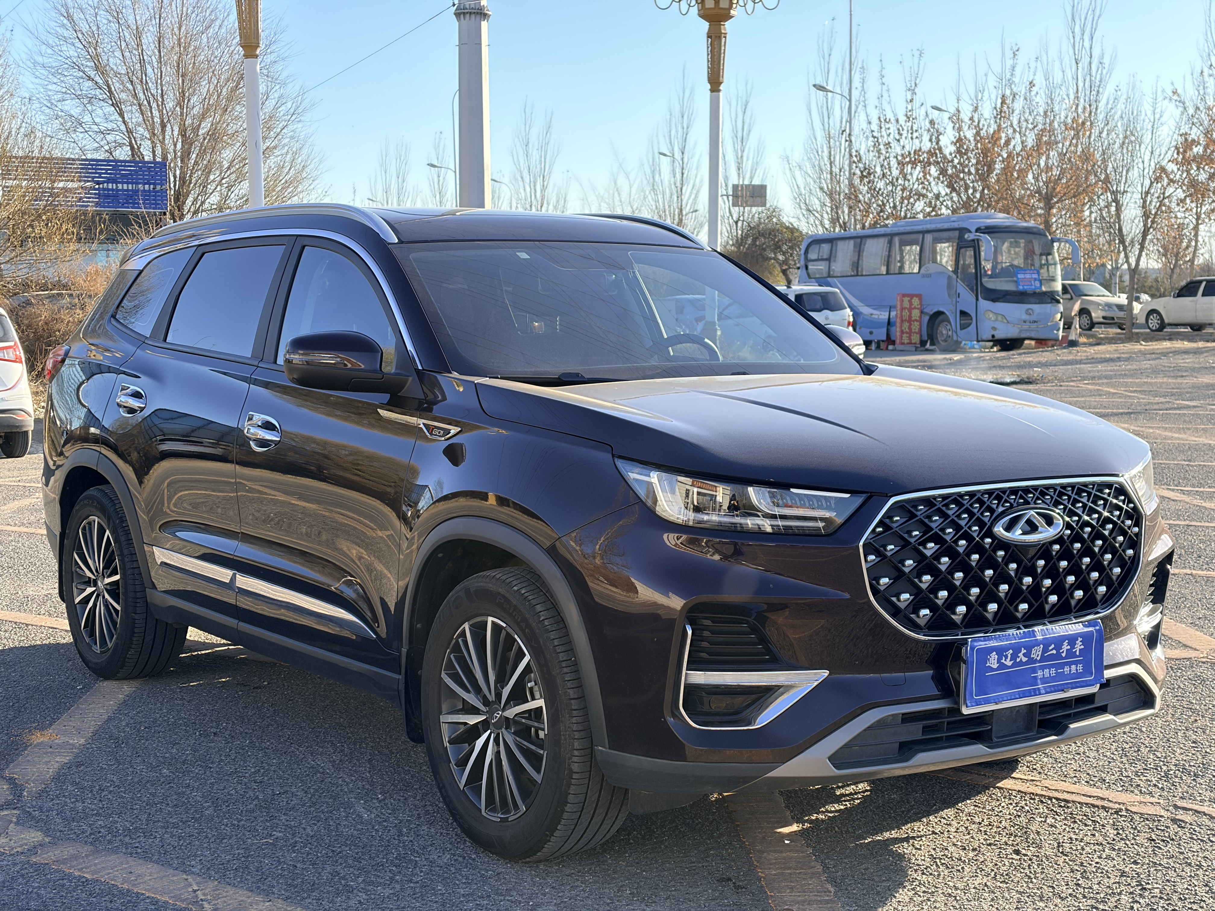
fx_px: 1825
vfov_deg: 28.0
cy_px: 456
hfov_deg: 36.8
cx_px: 608
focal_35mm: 52
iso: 50
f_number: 1.6
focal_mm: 5.96
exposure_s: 1/1312
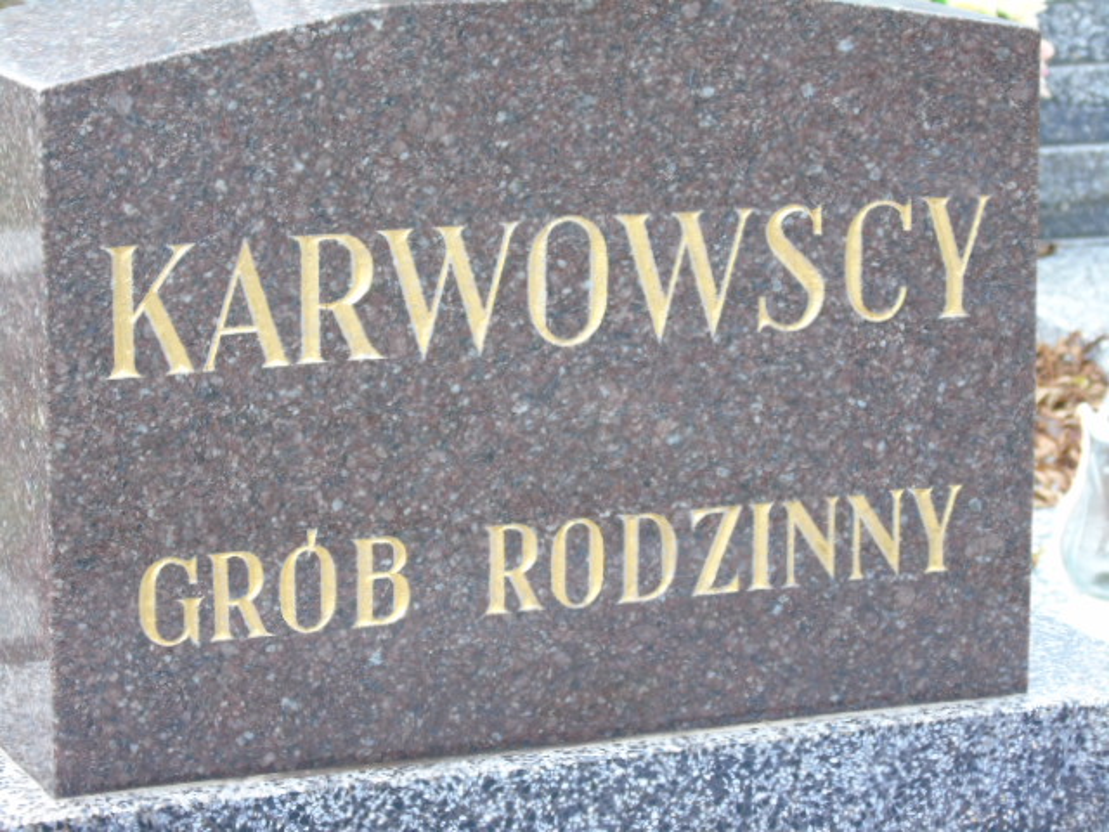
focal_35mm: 142
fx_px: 4549
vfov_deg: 10.4
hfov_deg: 13.9
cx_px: 554
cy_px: 416
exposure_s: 1/125
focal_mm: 25
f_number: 4.7
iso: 400
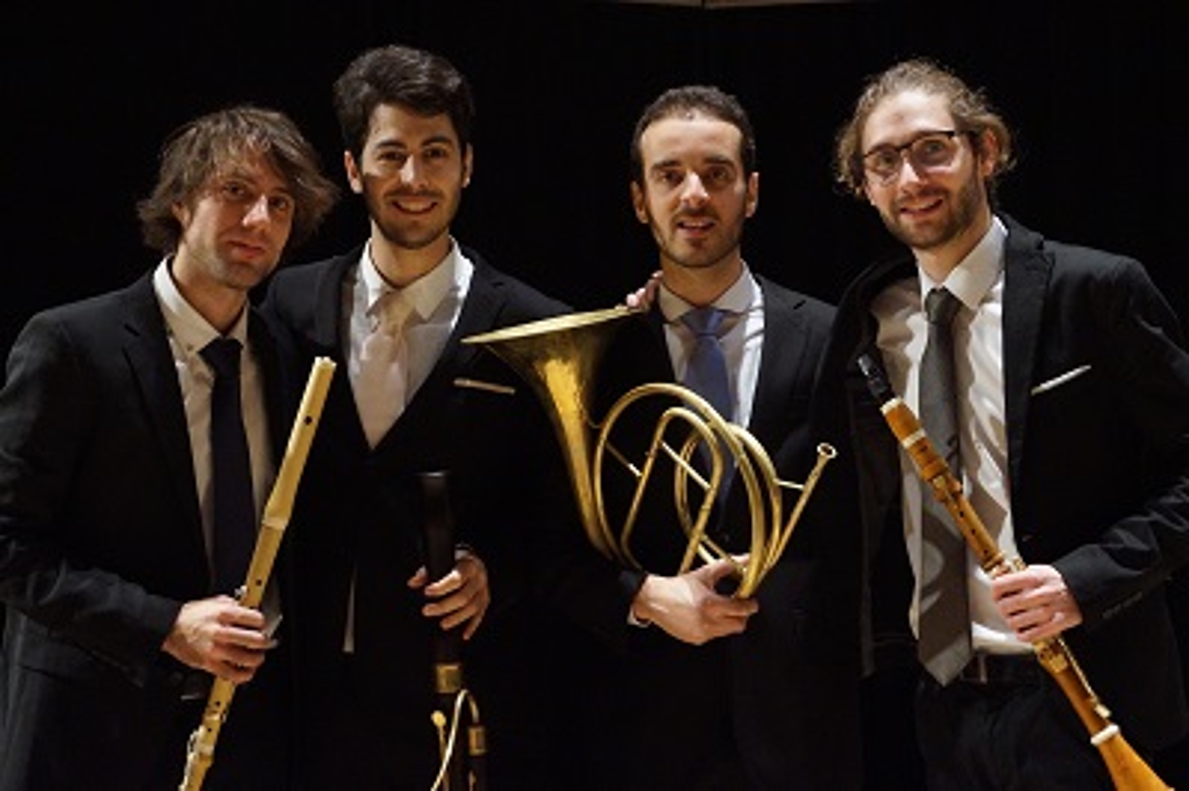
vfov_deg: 18.2
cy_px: 396
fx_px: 2475
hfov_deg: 27.0
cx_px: 594
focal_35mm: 75
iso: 3200
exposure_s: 1/50
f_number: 7.1
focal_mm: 50
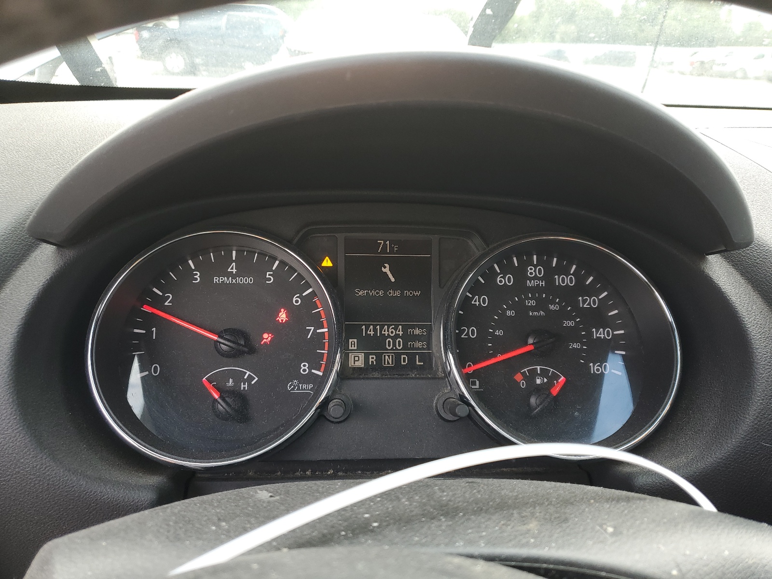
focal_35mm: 26
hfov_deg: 67.3
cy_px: 290
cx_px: 386
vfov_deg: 53.1
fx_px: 580
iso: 50
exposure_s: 1/133
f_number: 1.5
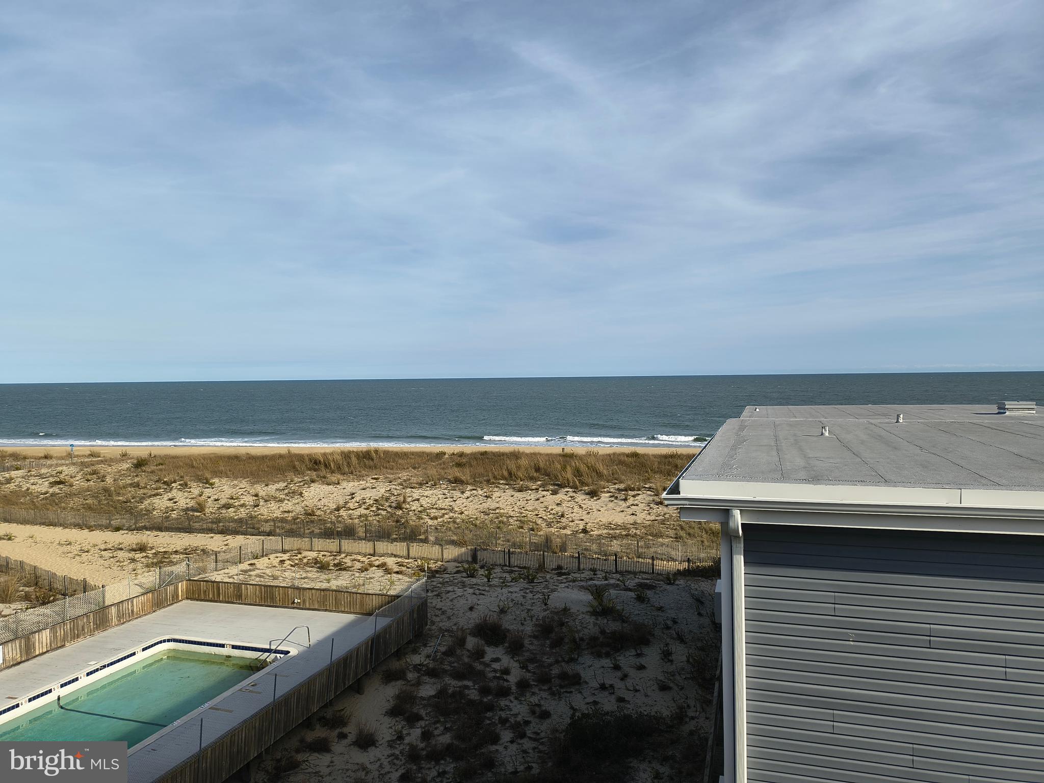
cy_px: 392
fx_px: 754
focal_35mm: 25
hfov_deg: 69.4
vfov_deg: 54.9
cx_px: 522
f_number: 1.7
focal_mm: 4.68
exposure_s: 1/1599
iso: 100
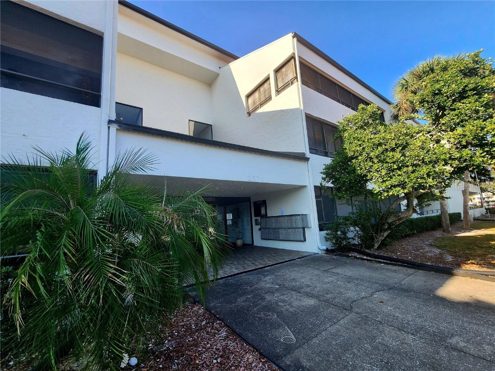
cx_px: 248
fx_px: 186
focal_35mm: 13
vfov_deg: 89.9
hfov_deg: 106.2
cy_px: 186
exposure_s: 1/526
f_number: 2.2
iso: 50
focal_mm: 2.2
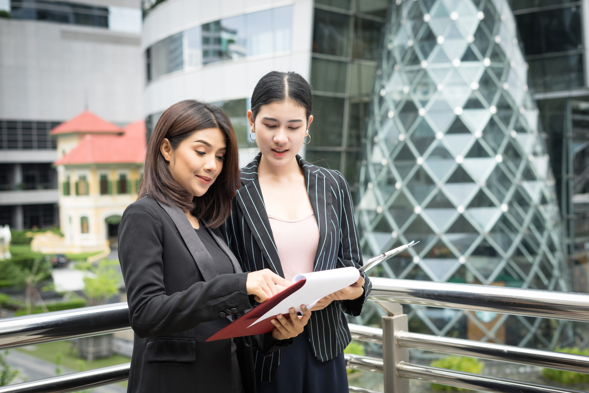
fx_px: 818
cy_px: 196
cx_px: 294
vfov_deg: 27.0
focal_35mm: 50
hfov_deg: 39.6
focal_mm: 50
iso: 200
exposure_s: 1/640
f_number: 3.5
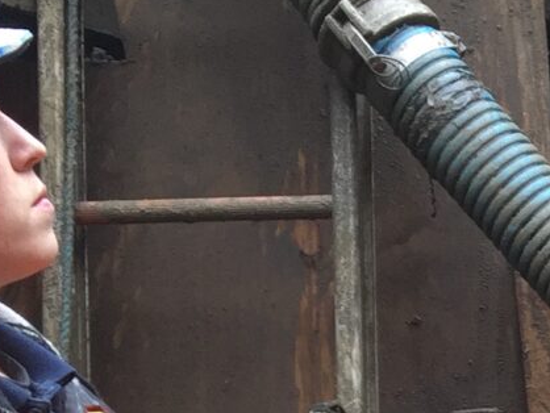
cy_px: 940
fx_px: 2257
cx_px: 1078
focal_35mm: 142
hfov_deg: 12.4
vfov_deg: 9.5
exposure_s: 1/50
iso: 40
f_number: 2.2
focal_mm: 4.15
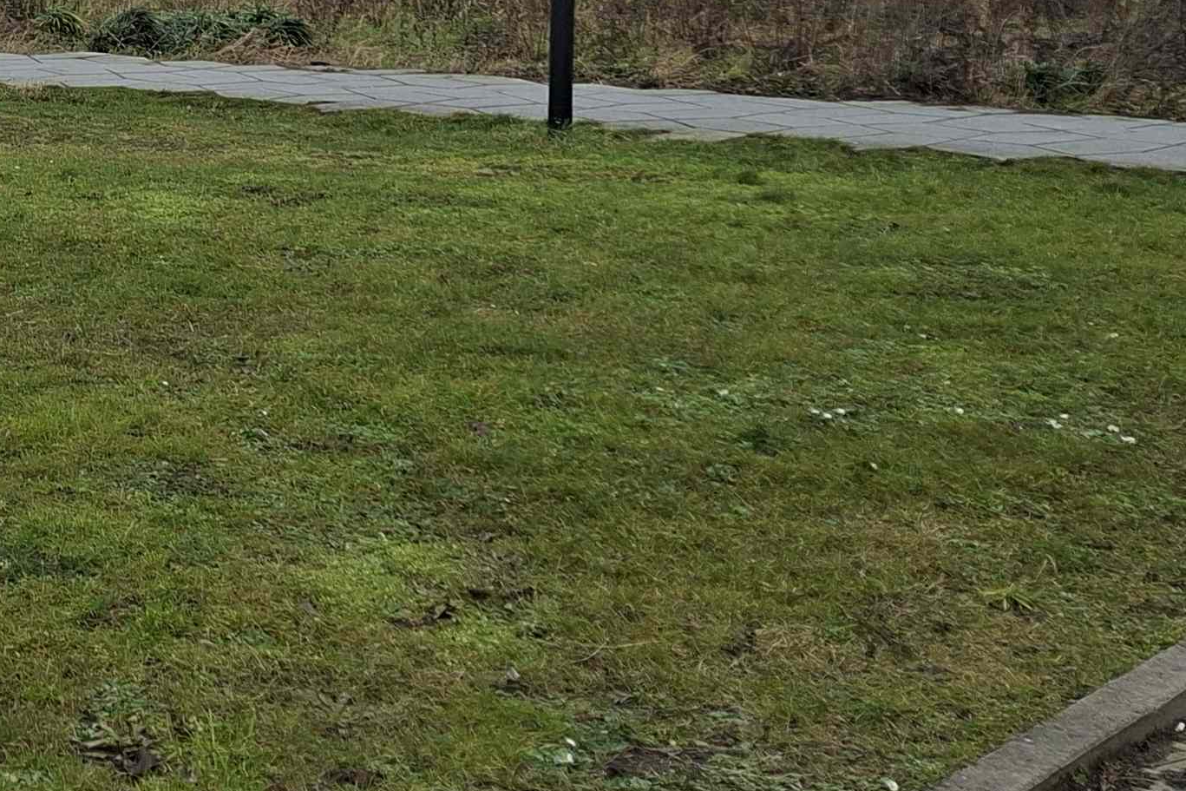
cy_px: -207
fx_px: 2306
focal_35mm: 70
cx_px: -77
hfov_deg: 26.8
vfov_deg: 18.3
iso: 50
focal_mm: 5.54
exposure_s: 1/962
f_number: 1.8
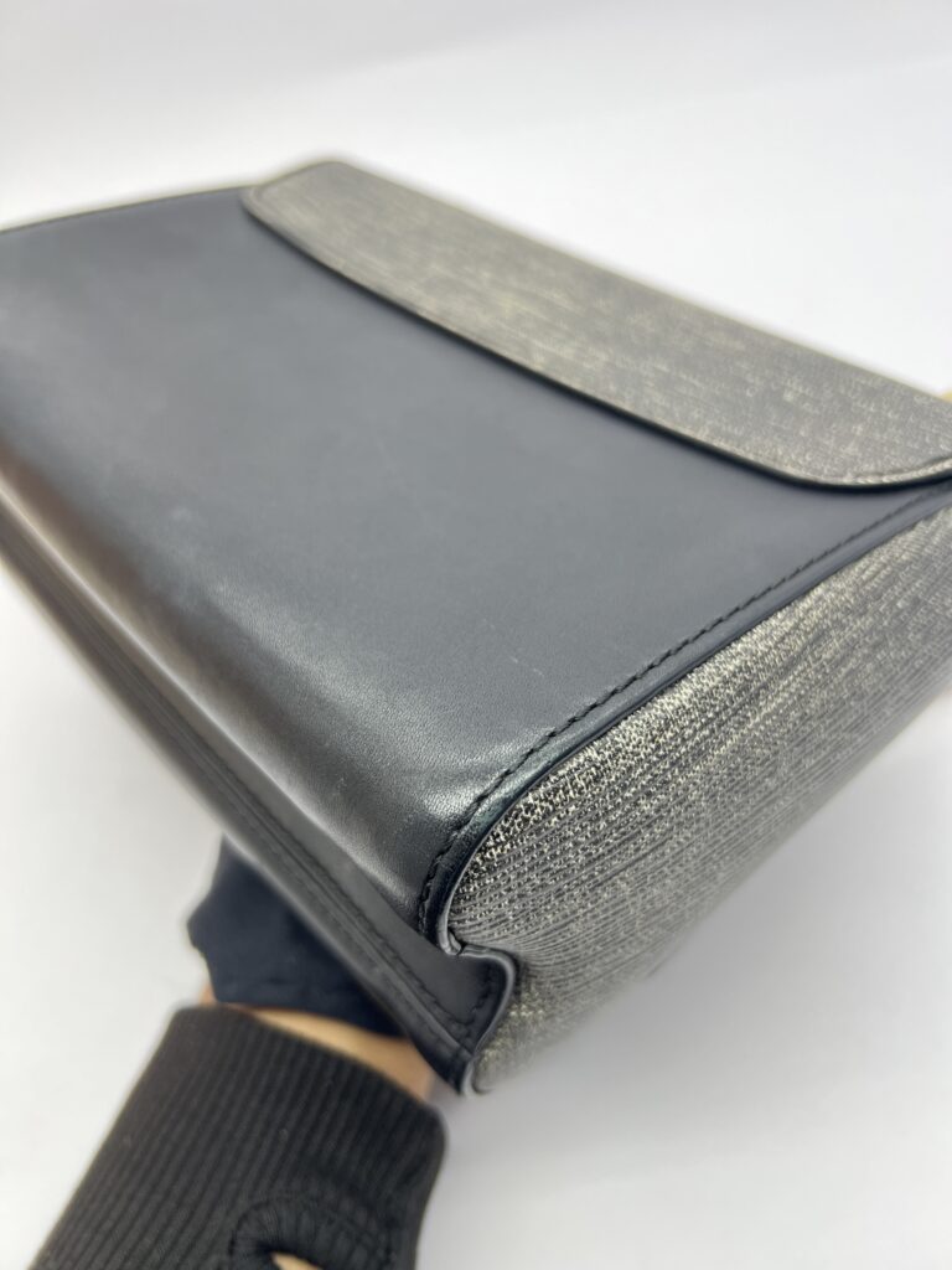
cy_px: 635
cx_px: 476
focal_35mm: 26
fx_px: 953
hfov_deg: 53.1
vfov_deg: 67.3
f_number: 1.5
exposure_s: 1/100
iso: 100
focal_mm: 5.7
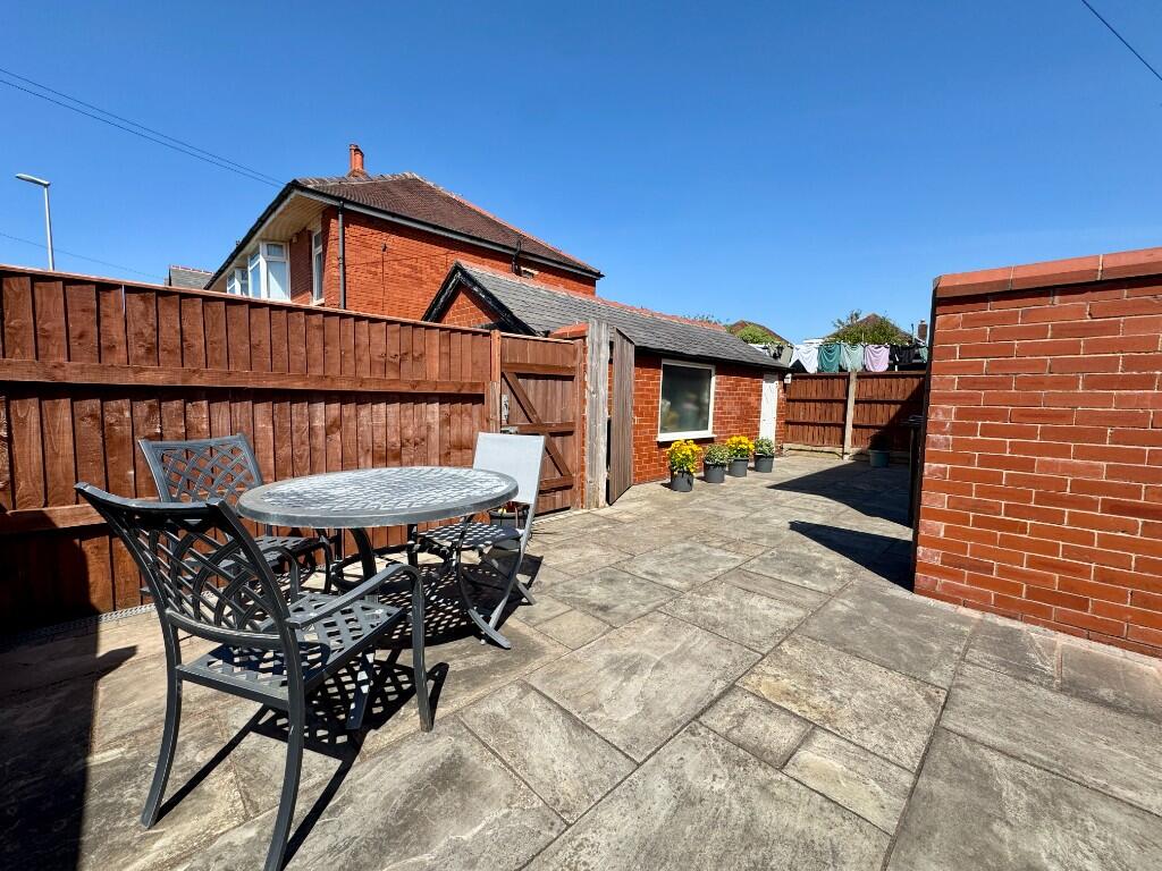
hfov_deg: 102.1
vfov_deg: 85.7
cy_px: 436
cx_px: 581
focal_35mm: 14
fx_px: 470
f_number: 2.2
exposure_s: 1/1672
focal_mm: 2.22
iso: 50
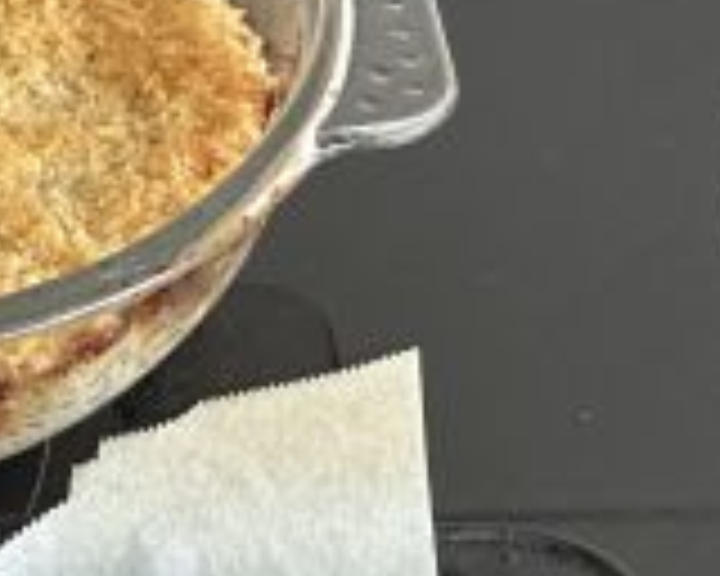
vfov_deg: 5.5
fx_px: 5988
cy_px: 729
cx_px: -495
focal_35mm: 281
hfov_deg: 6.7
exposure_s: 1/34
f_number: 2.8
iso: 640
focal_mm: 9
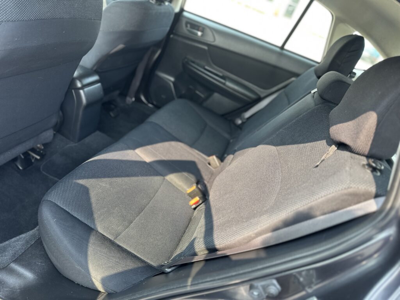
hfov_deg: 71.6
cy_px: 150
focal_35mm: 24
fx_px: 277
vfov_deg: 56.8
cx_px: 200
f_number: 1.78
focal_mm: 6.86
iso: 64
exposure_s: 1/121
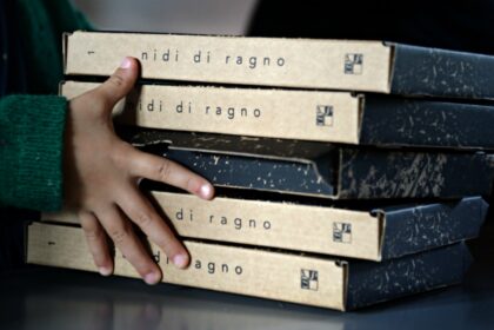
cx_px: 247
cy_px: 165
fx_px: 1166
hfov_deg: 23.9
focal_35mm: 85
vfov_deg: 16.1
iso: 3200
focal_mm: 85
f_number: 4.5
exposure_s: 1/200
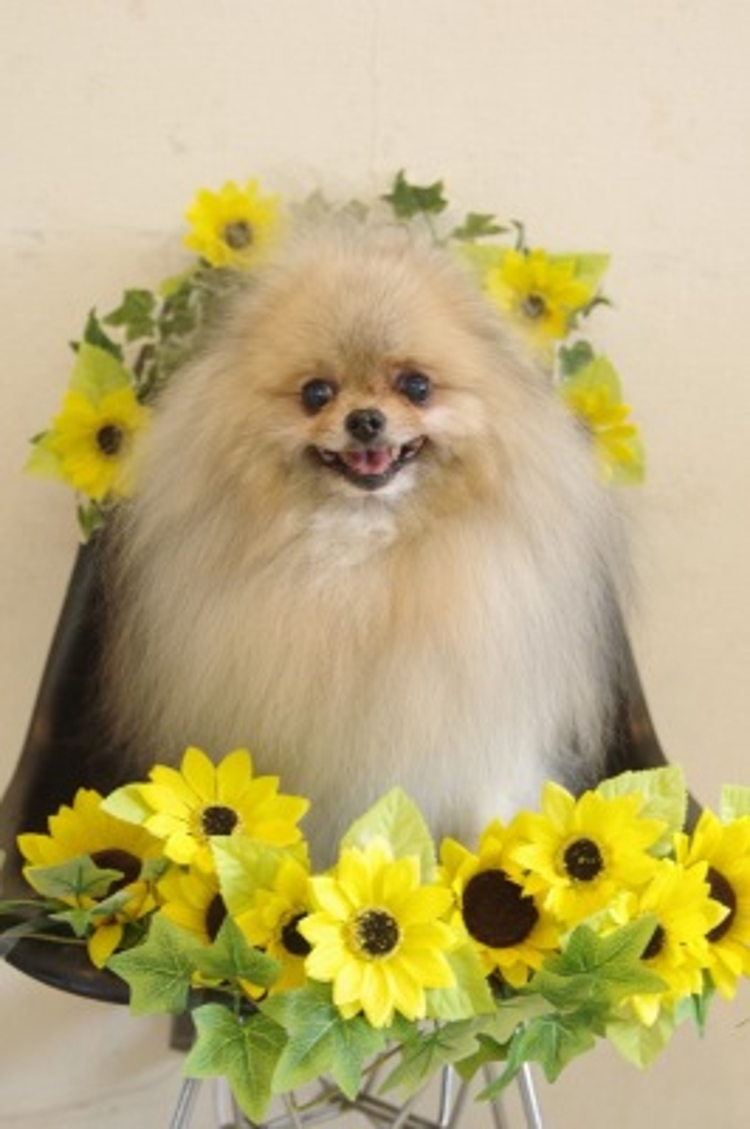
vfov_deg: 35.1
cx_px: 375
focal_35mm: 57
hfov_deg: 23.7
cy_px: 564
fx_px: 1784
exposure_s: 1/80
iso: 800
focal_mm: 38
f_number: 4
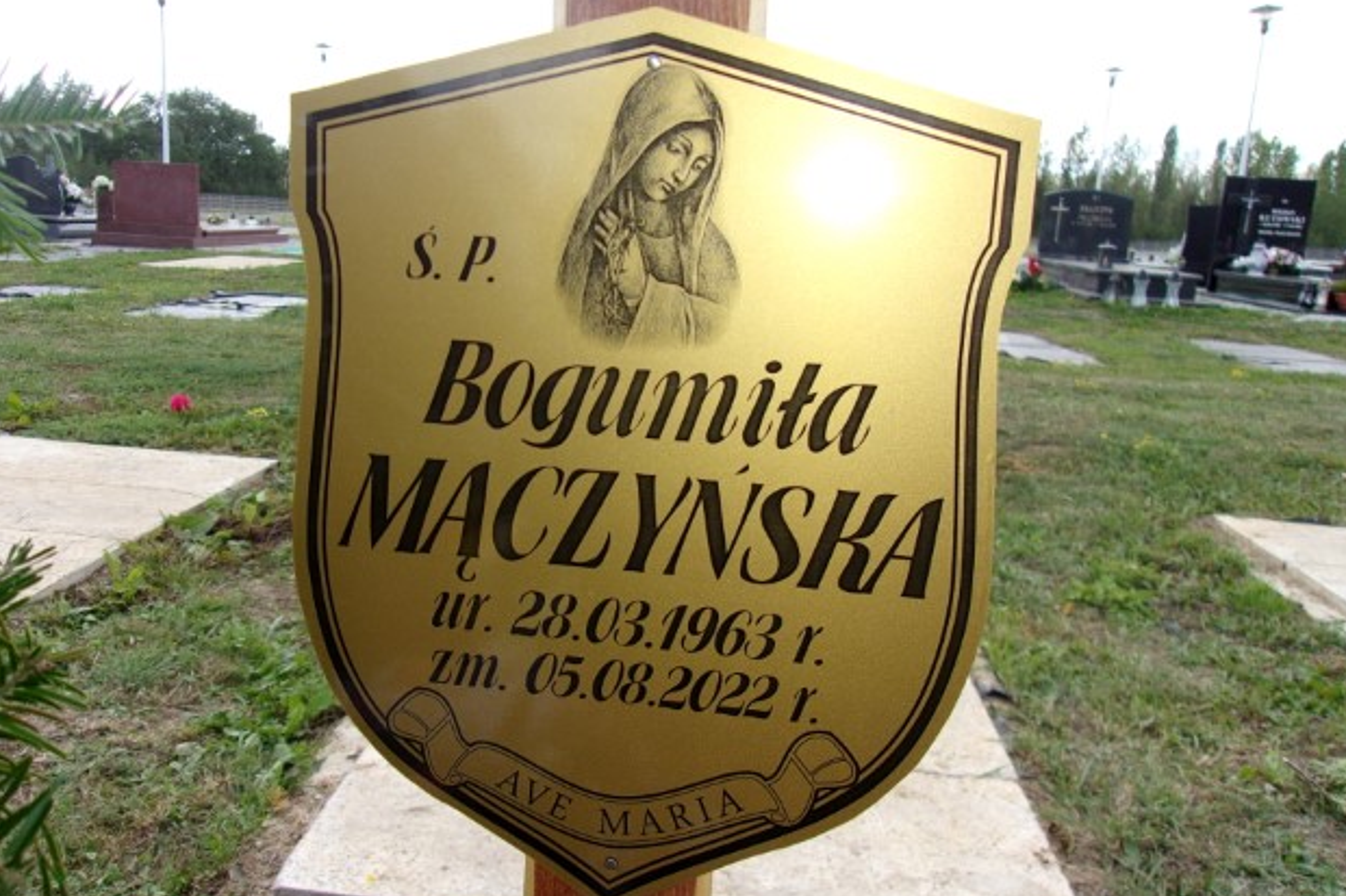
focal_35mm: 29
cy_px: 404
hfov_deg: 63.7
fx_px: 1084
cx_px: 658
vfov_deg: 44.9
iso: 80
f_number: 3
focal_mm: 4.9
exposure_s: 1/400
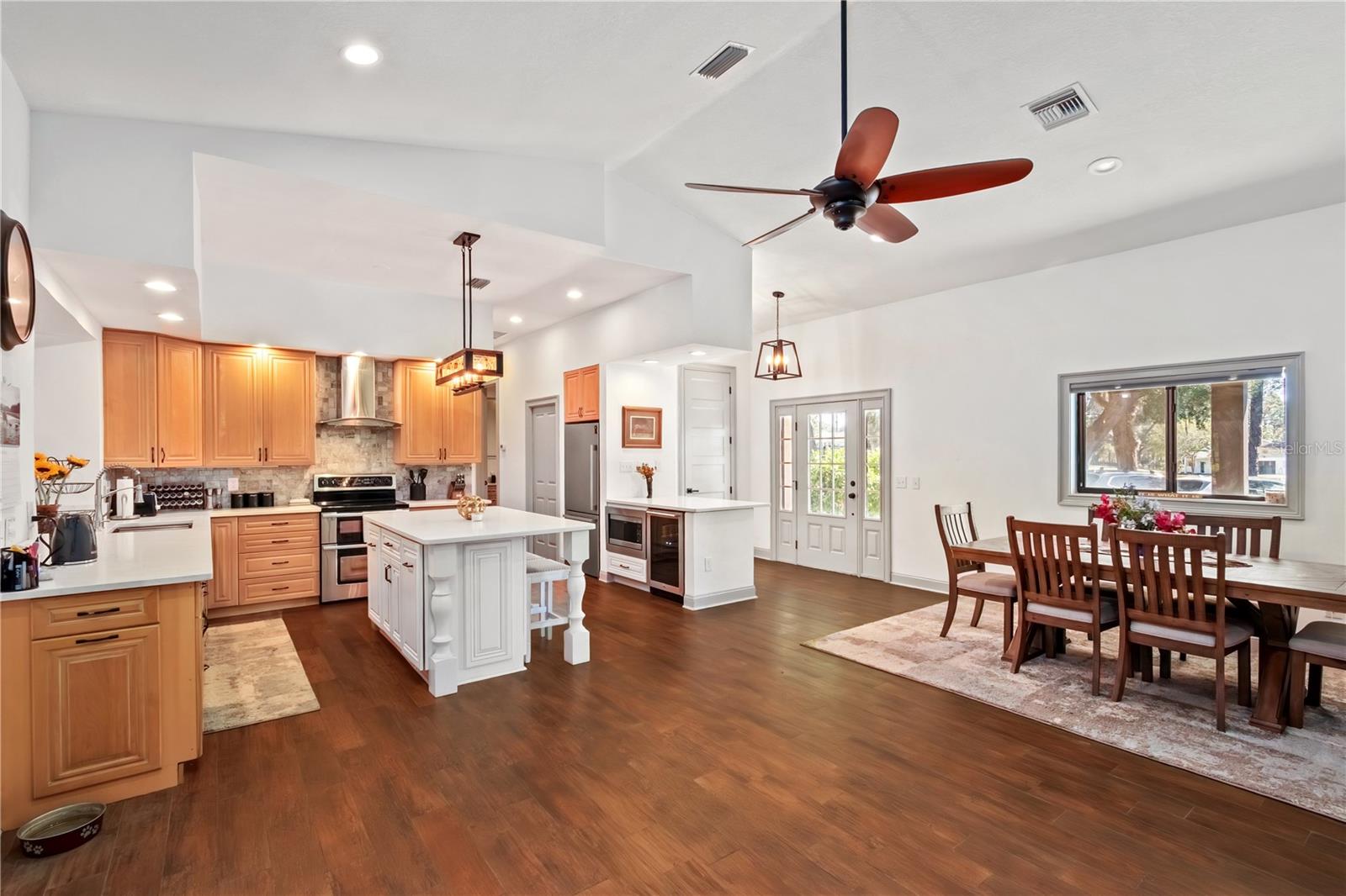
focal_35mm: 15
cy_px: 448
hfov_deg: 100.4
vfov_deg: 77.3
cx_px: 673
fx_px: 561
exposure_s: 1/2.5
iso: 250
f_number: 9
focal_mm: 10
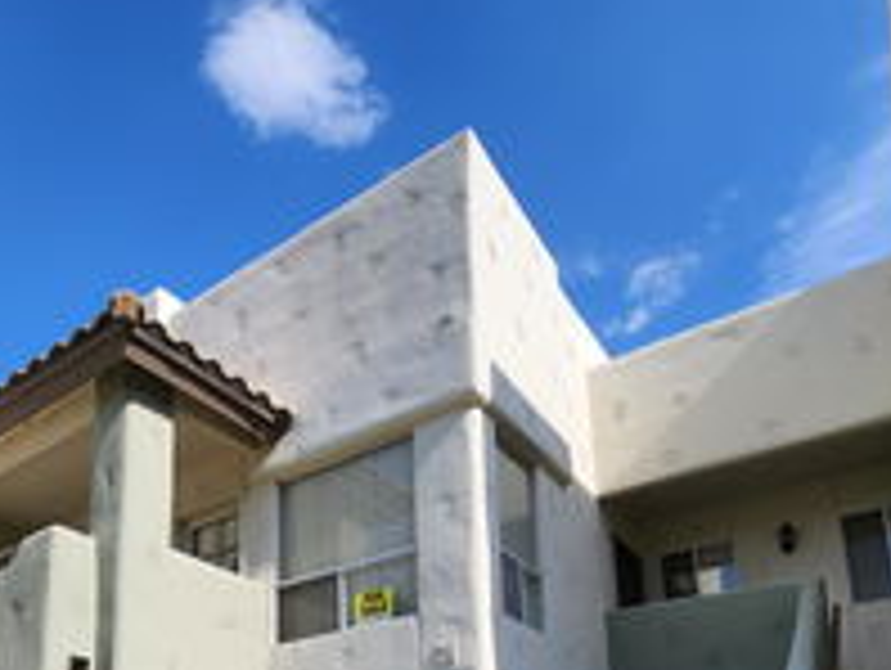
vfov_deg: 41.7
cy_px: 701
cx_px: 295
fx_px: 722
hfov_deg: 61.8
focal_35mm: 28
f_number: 2.2
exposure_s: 1/1994
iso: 50
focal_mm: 2.2
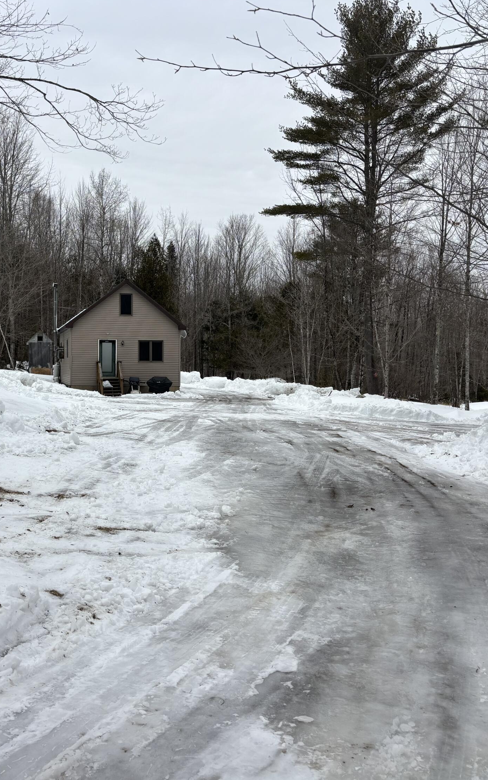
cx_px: 167
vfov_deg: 52.7
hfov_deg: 34.2
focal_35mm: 37
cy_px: 388
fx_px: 787
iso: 50
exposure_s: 1/2778
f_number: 1.6
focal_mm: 5.96
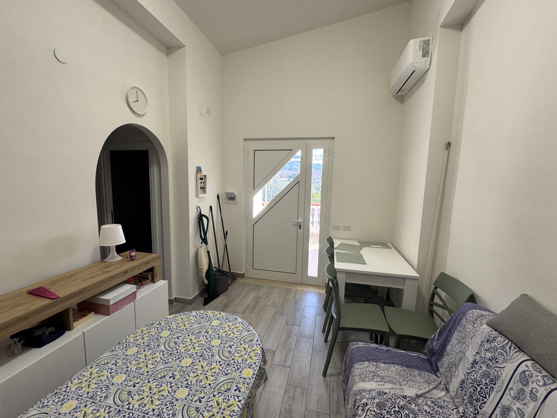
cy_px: 208
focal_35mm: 15
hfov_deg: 98.2
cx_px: 273
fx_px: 241
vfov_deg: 81.8
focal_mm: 2.22
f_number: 2.2
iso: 125
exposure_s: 1/100
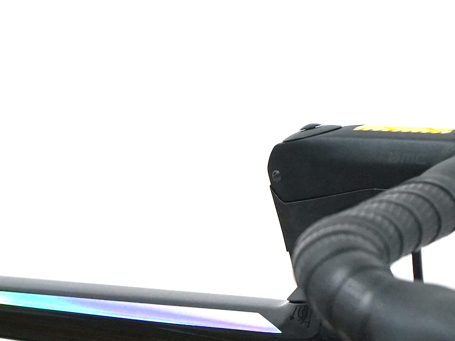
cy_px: 396
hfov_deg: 15.7
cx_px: 338
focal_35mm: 125
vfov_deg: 11.6
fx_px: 1644
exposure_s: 1/160
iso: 2000
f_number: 4.5
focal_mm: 42
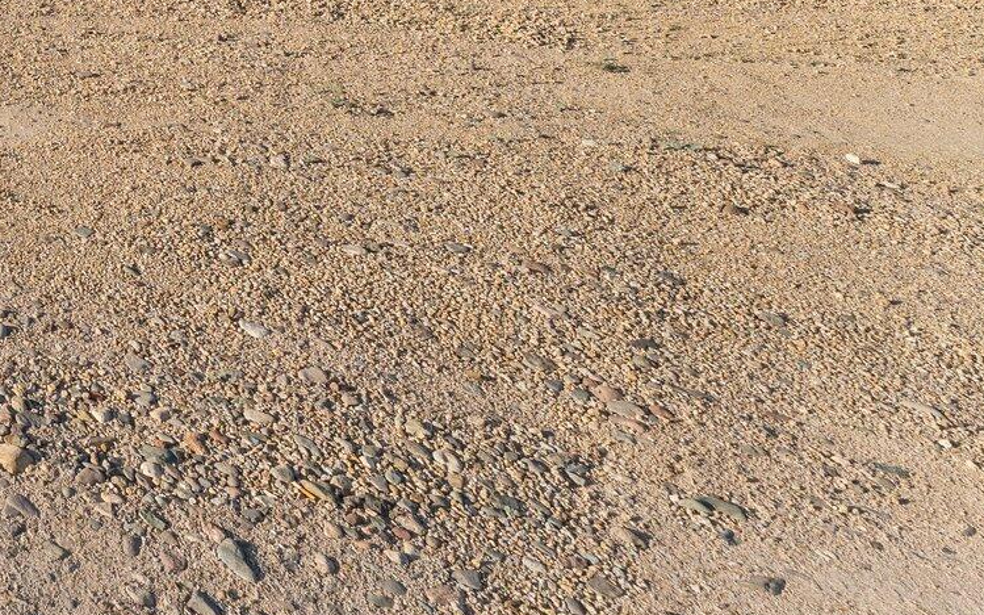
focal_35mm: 39
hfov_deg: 34.2
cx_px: -323
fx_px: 1046
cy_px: -220
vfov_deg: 26.7
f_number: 8
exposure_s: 1/250
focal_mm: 14
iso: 400
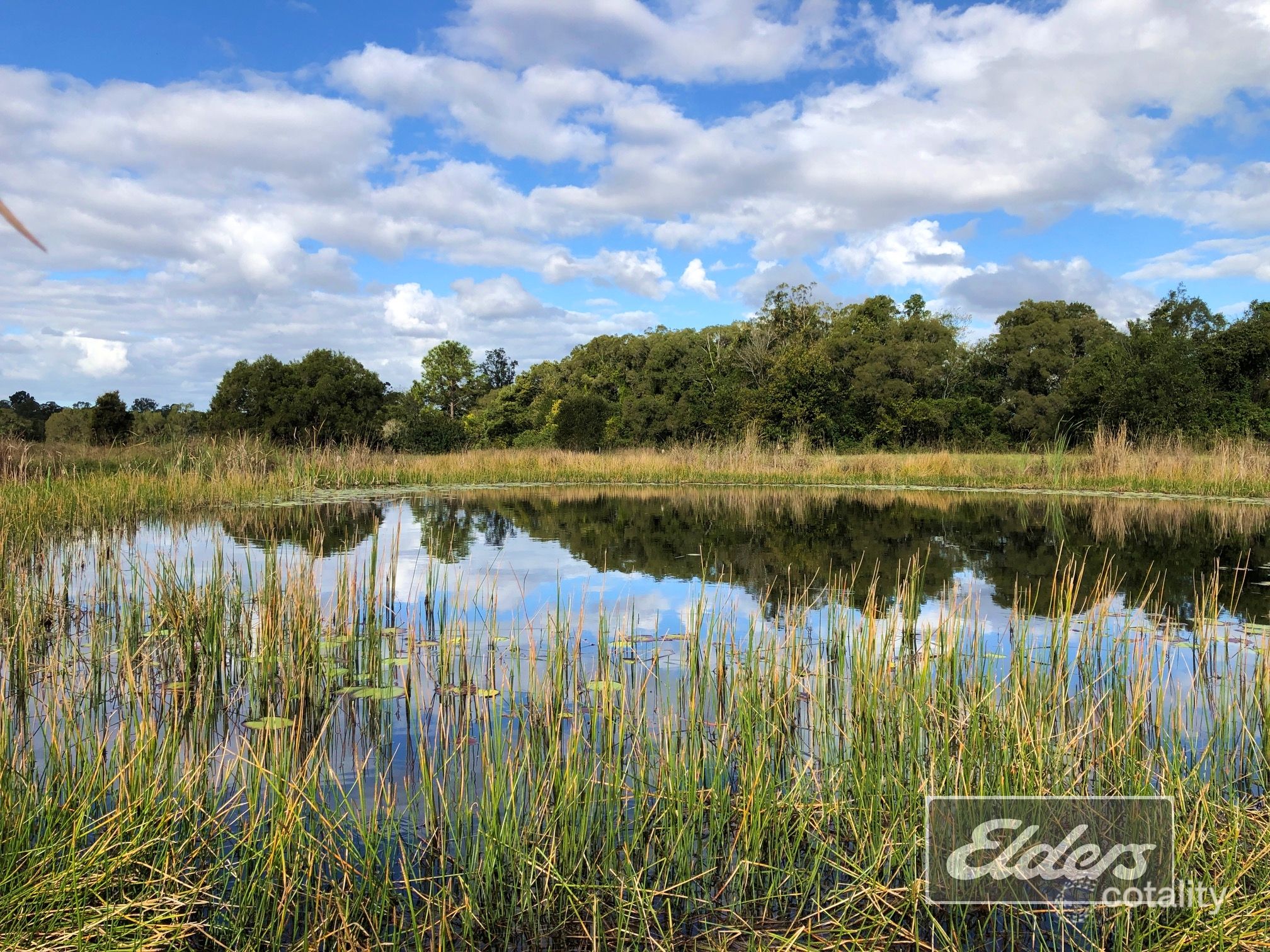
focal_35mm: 28
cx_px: 635
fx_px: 1027
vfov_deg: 49.7
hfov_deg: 63.4
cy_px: 476
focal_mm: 3.99
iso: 20
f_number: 1.8
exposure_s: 1/1656
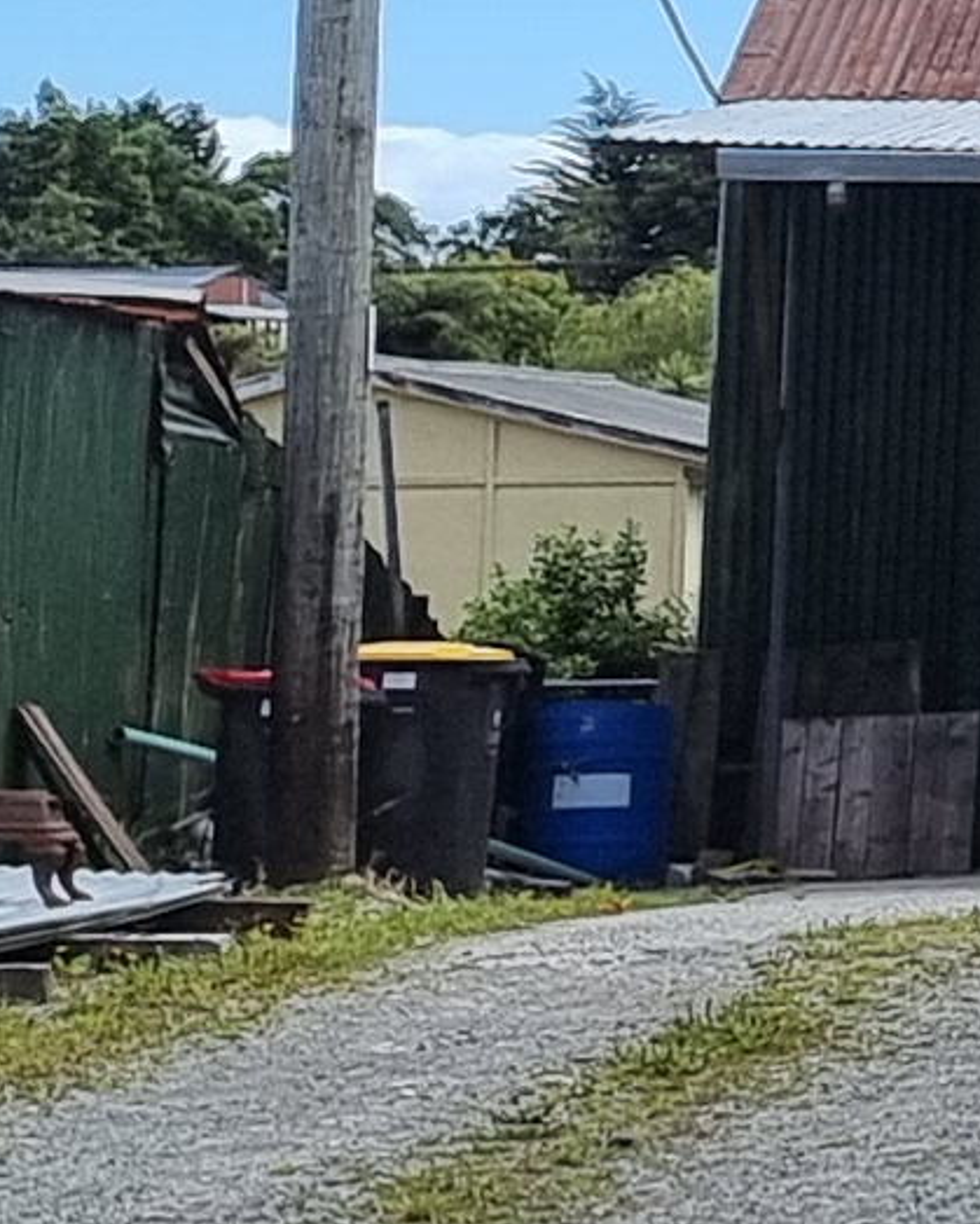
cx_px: 4528
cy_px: -87
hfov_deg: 6.2
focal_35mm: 179
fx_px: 6484
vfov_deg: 10.7
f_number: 1.8
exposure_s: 1/704
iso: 50
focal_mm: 6.7
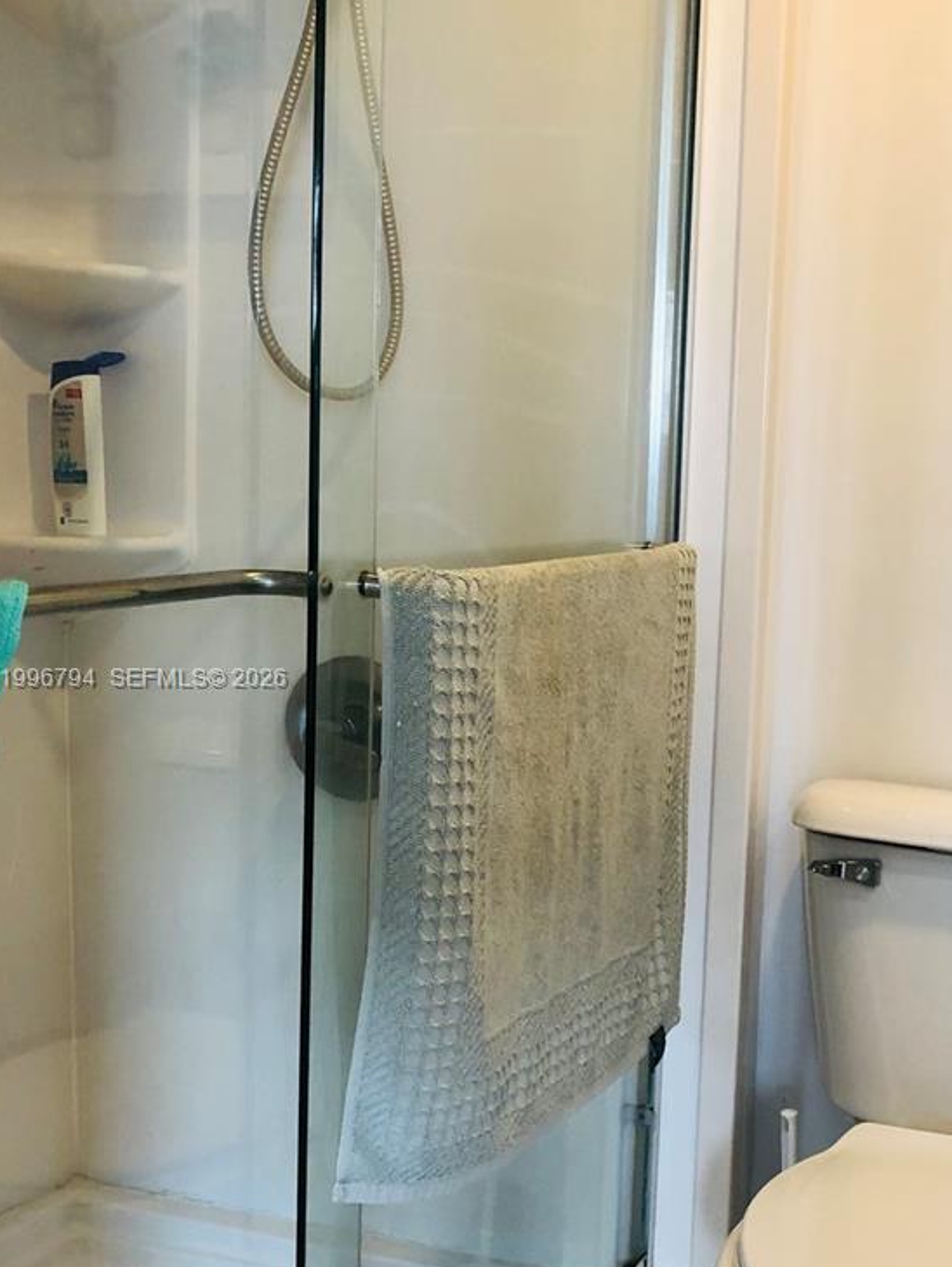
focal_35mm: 46
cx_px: 747
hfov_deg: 30.8
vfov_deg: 41.2
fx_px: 1686
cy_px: 680
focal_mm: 3.99
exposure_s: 1/30
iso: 40
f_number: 1.8
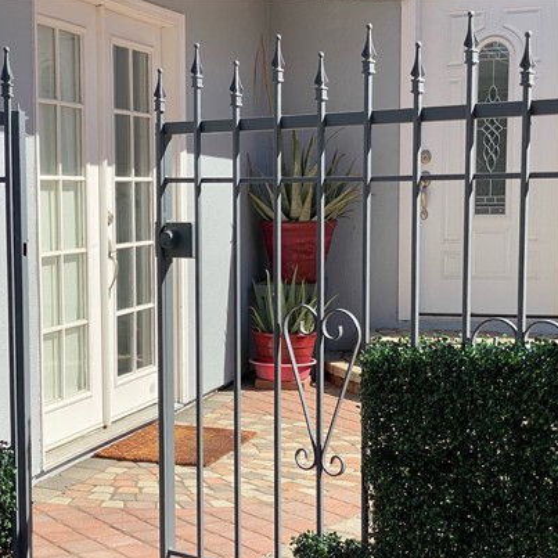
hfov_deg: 23.4
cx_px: 118
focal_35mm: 73
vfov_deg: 23.6
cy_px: 328
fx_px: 1331
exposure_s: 1/1916
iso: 20
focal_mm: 6
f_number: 2
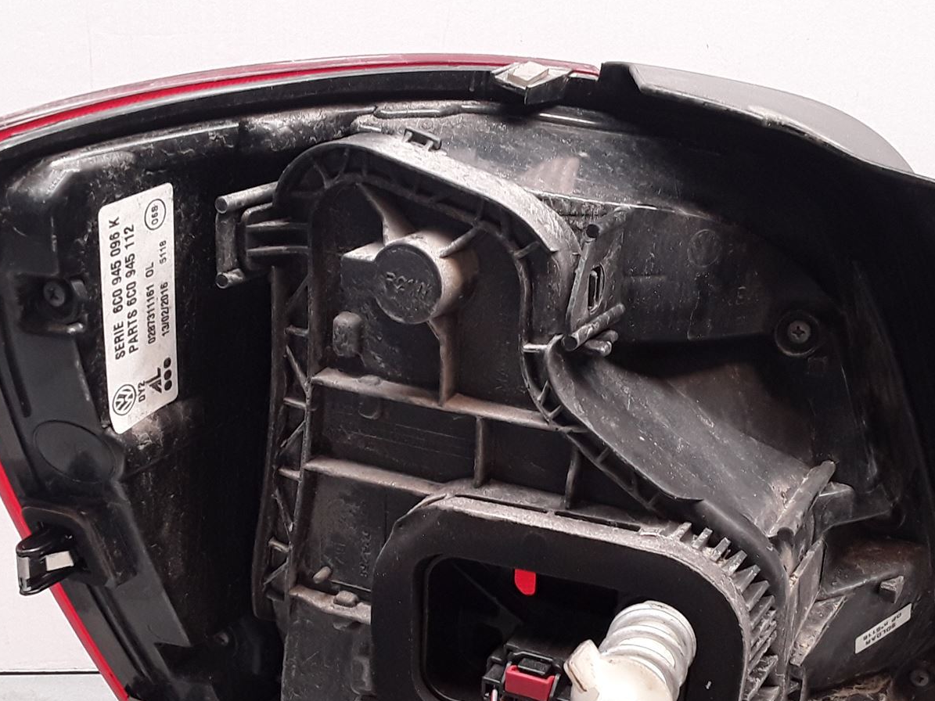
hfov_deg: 39.7
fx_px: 1296
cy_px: 472
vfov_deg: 30.0
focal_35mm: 48
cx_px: 477
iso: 100
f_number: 1.9
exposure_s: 1/50
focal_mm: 2.91
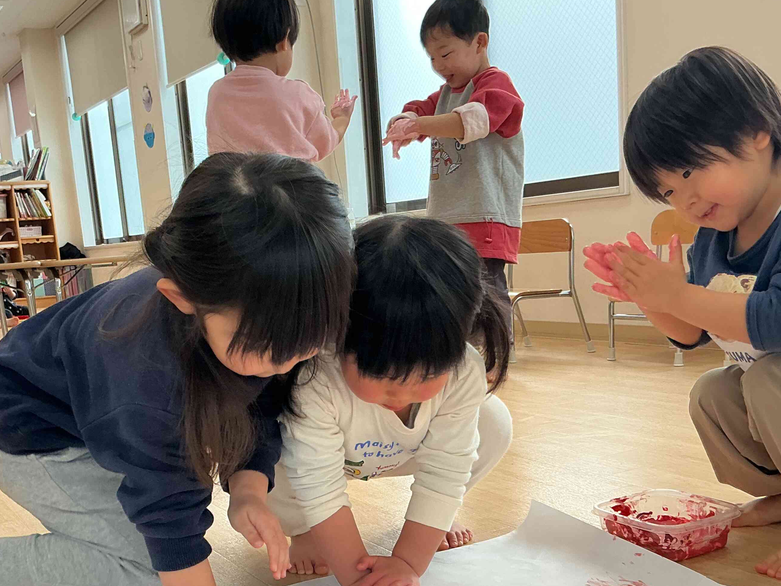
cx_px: 339
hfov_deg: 42.0
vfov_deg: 31.7
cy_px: 422
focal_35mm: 45
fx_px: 1015
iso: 25
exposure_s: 1/100
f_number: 1.8
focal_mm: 3
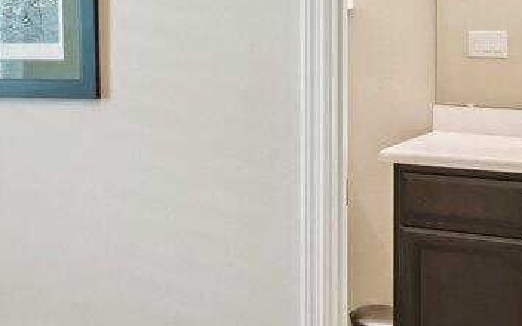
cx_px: 58
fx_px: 1181
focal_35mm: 83
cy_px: -26
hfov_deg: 24.3
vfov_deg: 15.3
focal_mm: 14
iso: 400
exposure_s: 1/10
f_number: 8
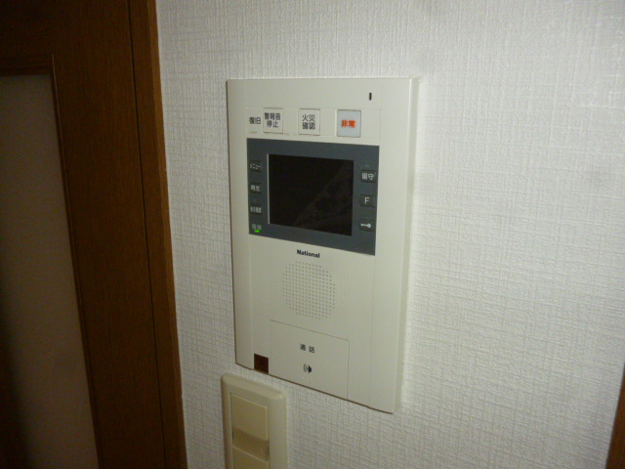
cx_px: 312
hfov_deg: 63.4
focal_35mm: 28
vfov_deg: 49.7
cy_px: 234
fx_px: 506
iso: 400
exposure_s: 1/60
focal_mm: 5
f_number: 3.1
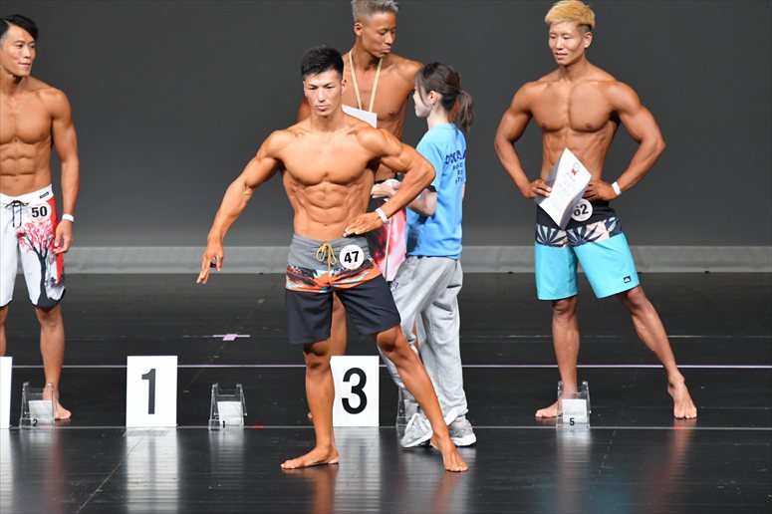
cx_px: 386
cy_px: 257
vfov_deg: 4.4
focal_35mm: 315
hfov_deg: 6.5
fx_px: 6752
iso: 4000
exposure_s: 1/400
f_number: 5.6
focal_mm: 210
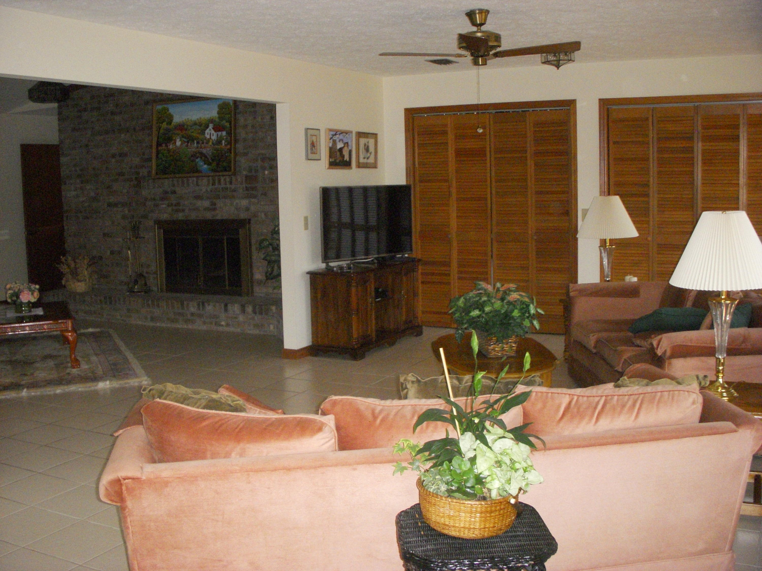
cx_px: 381
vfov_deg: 37.7
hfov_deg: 49.0
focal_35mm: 38
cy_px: 286
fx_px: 836
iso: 640
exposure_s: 1/200
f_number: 3.3
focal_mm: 6.3
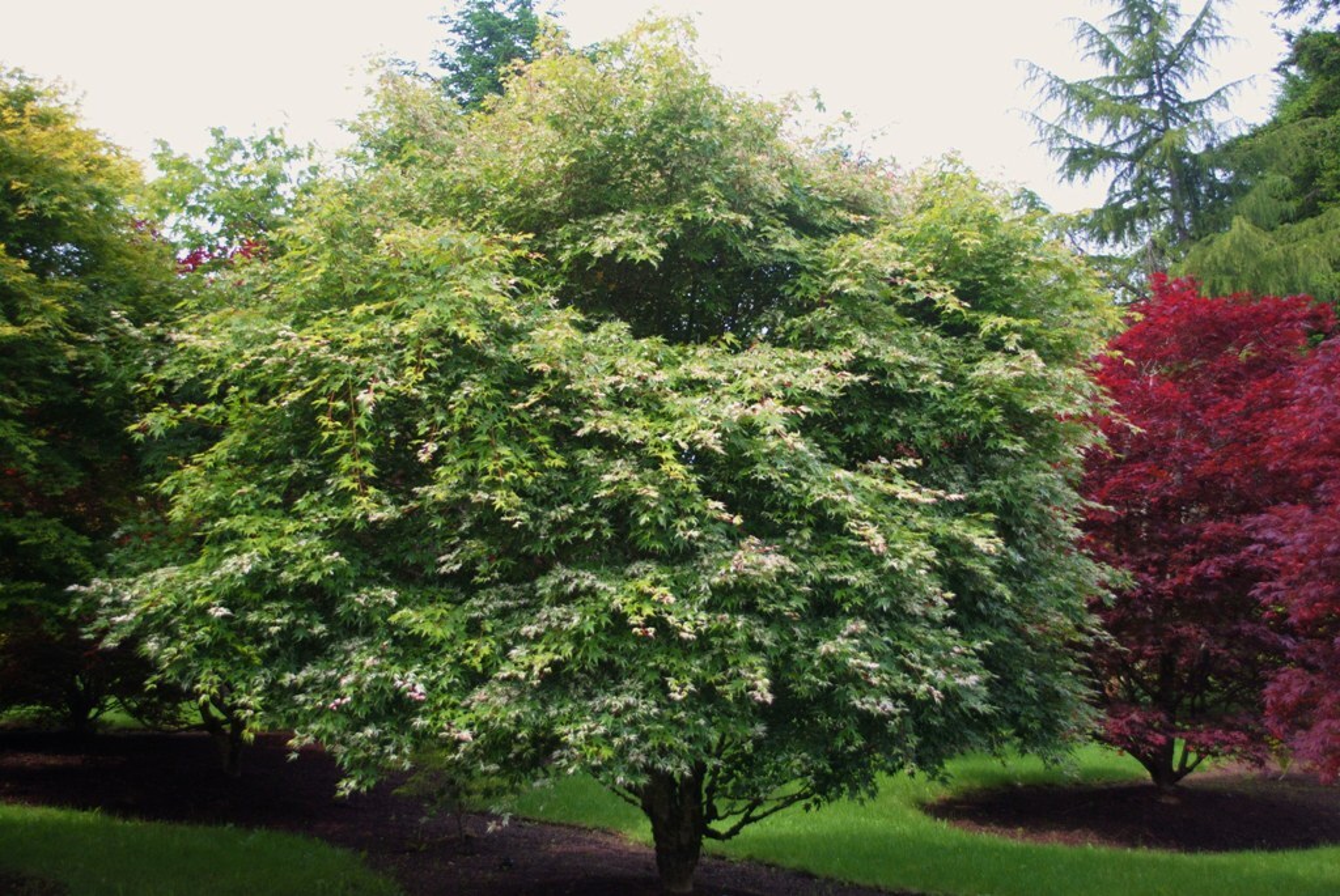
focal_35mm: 44
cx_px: 670
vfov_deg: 30.9
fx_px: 1621
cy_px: 448
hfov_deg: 44.9
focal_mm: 29
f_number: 4.5
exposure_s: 1/160
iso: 200
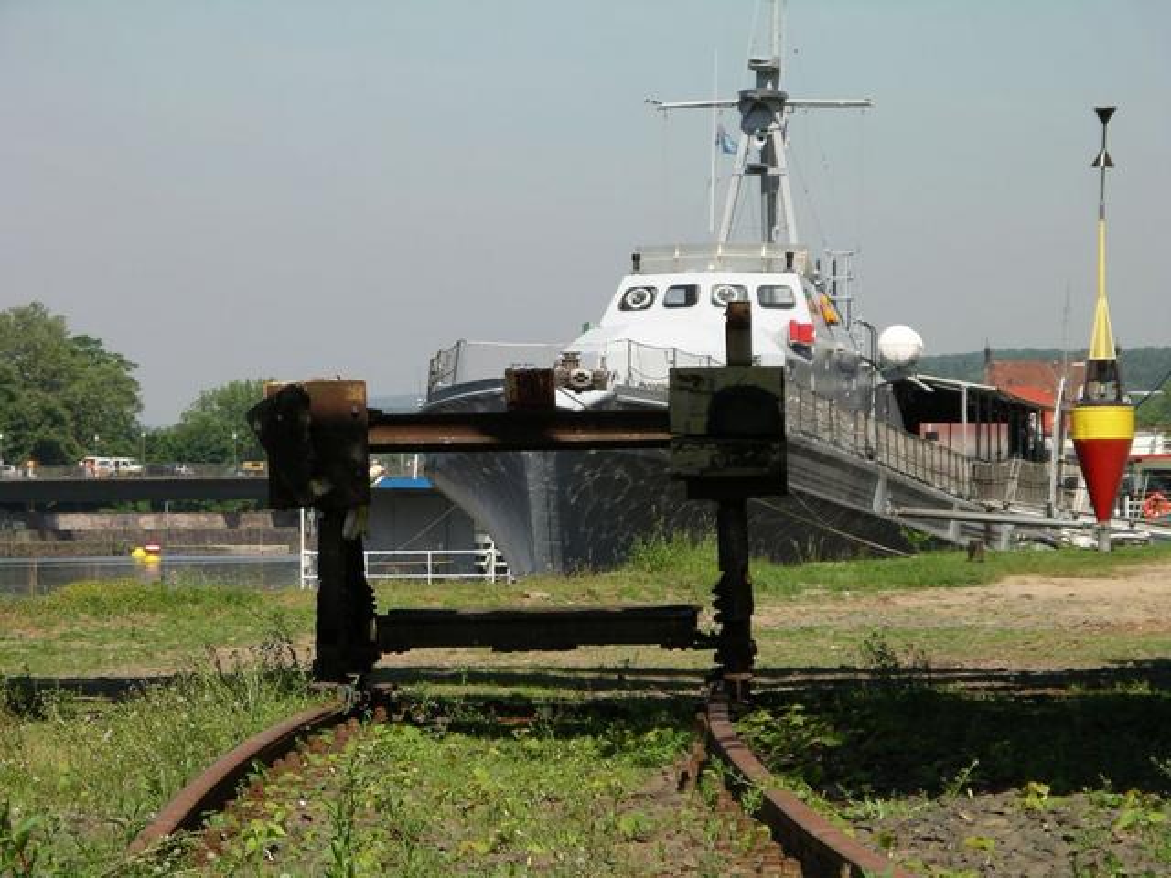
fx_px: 6326
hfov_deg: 10.6
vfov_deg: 7.9
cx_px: 586
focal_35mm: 187
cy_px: 439
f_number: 5.6
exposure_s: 1/500
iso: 64
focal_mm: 39
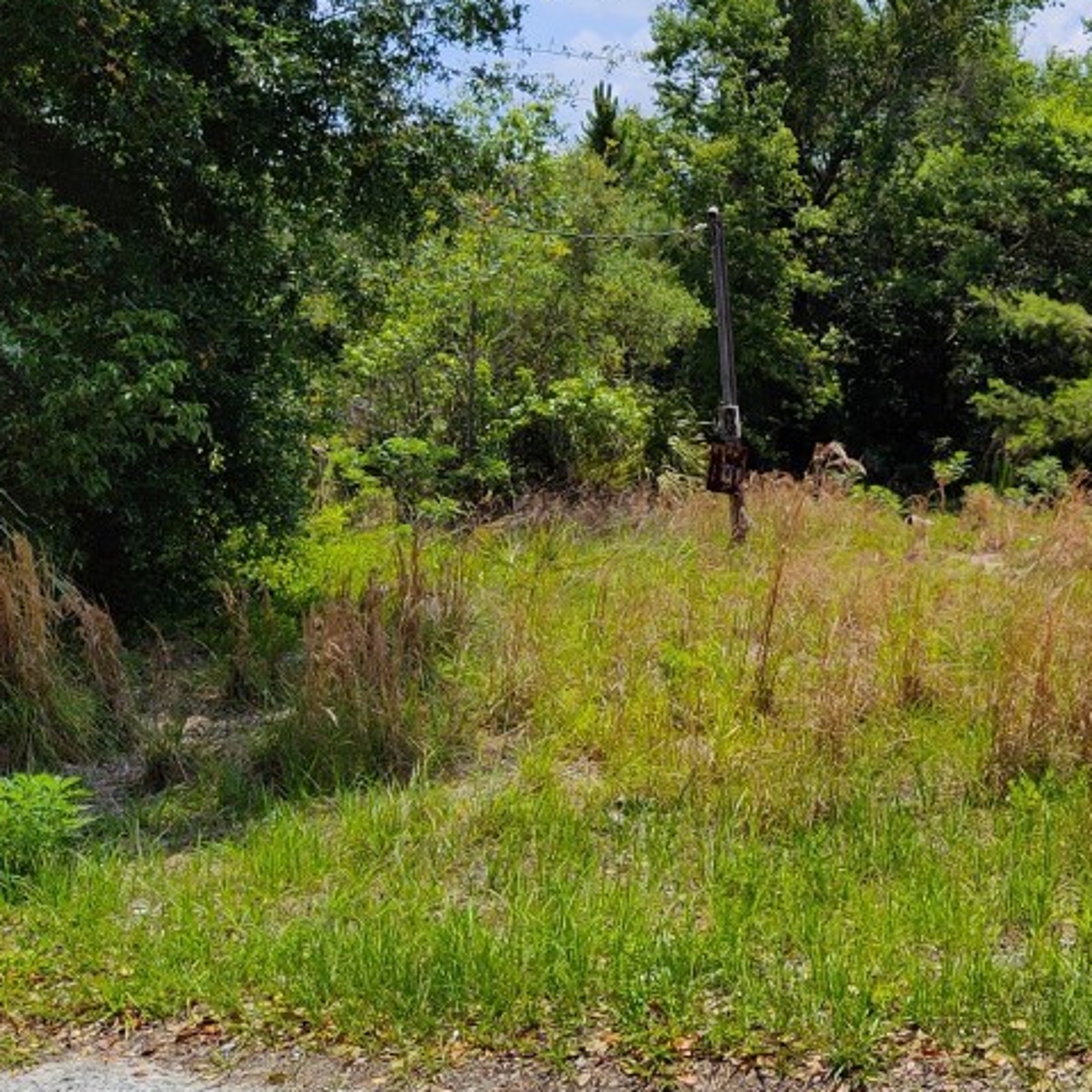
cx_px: 1030
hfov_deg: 31.5
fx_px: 1820
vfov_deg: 33.3
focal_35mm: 51
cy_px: 442
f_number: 1.79
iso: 112
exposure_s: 1/2922
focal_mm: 4.71
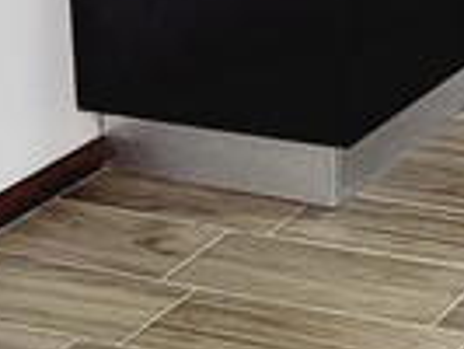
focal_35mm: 104
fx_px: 1395
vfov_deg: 12.6
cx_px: 940
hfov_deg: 15.1
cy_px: -335
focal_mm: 2.2
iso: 250
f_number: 2.2
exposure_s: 1/60
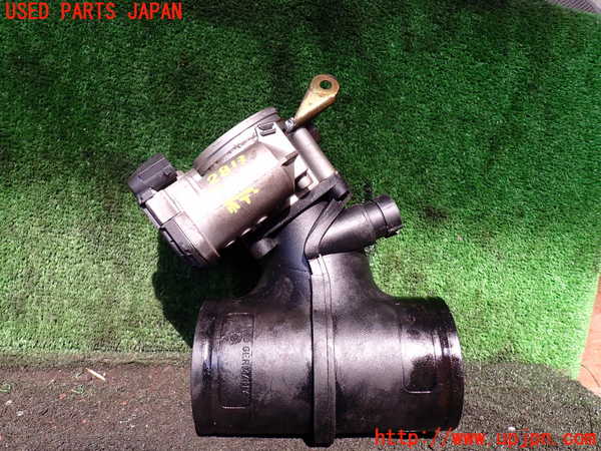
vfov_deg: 54.9
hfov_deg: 69.4
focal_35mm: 25
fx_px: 434
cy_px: 226
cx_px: 300
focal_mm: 4.5
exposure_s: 1/200
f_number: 2.8
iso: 100
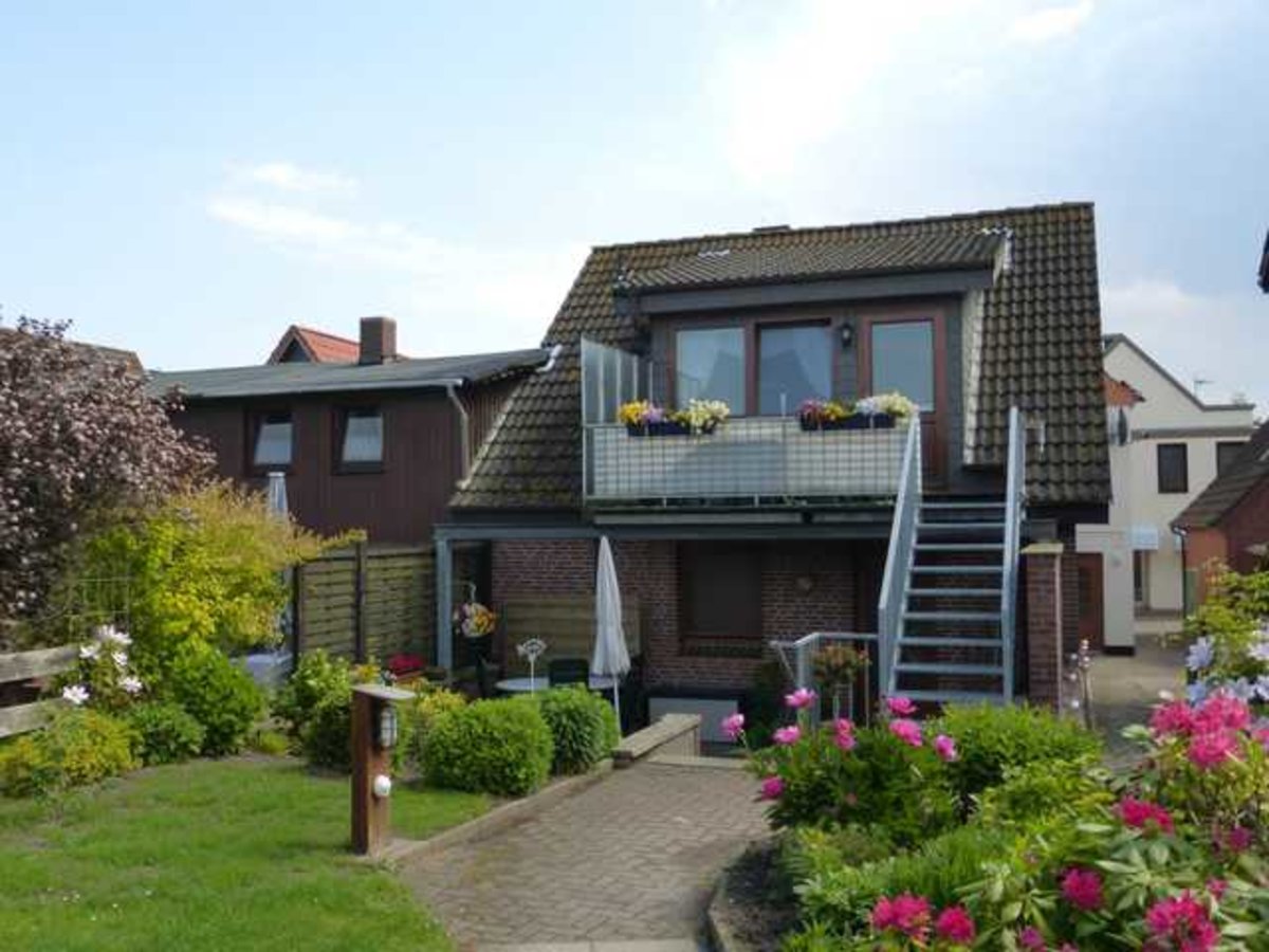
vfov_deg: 45.4
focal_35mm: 31
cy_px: 476
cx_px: 634
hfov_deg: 58.4
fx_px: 1136
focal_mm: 5.4
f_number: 4
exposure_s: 1/500
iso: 160
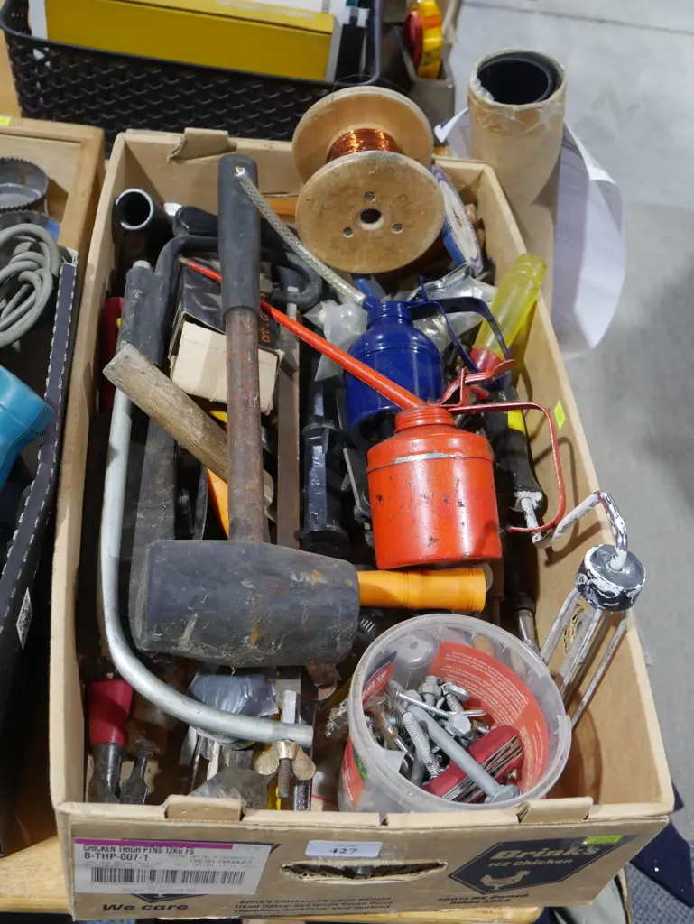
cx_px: 347
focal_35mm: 42
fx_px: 1122
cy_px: 462
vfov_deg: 44.8
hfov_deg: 34.4
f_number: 4.6
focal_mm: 21
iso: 800
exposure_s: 1/60
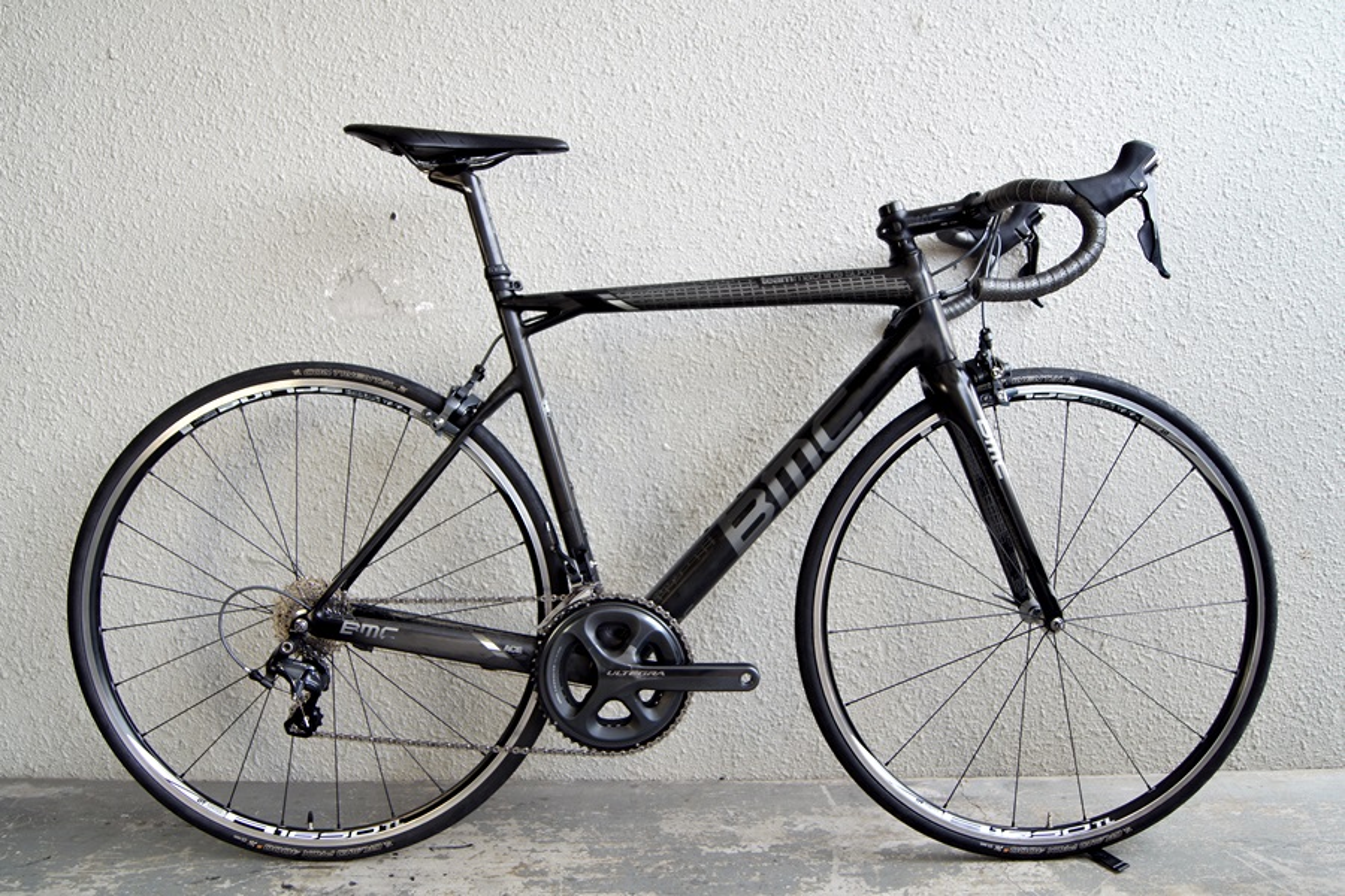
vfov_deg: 40.0
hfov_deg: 57.2
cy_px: 448
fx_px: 1233
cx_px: 672
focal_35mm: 33
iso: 100
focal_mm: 22
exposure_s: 1/40
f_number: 4.5
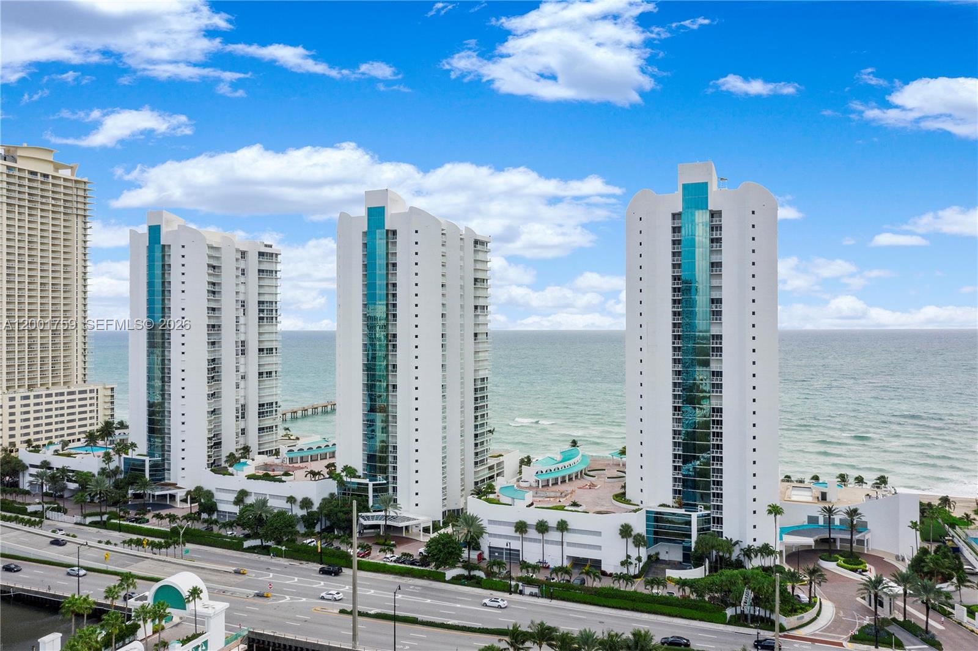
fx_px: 760
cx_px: 489
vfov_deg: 46.4
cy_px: 326
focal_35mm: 28
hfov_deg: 65.5
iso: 100
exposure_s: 1/120
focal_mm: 10.26
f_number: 11
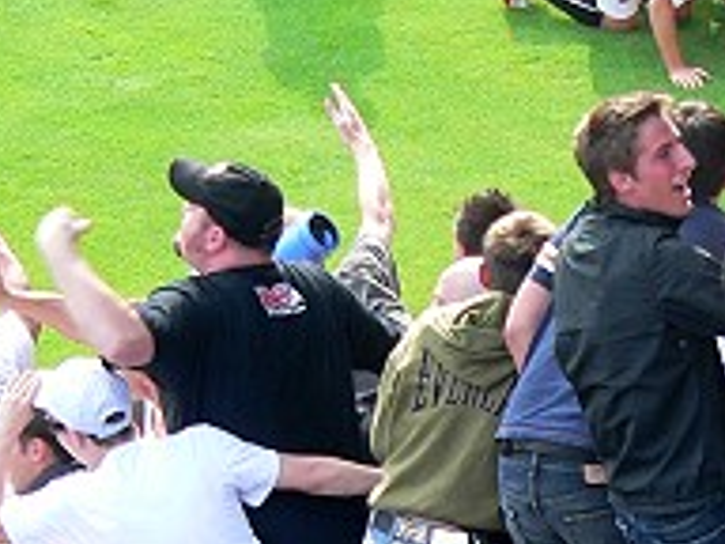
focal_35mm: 500
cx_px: 612
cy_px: 703
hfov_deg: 4.0
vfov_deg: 3.0
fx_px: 10472
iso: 80
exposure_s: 1/80
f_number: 3.7
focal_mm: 25
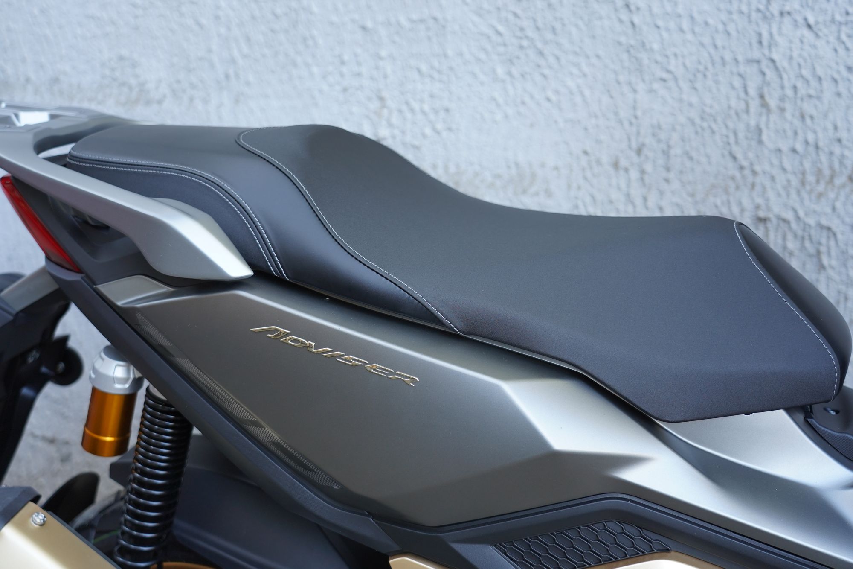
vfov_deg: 29.9
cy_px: 284
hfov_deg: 43.6
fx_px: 1066
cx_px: 426
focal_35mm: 45
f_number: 4
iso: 640
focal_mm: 45
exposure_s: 1/160
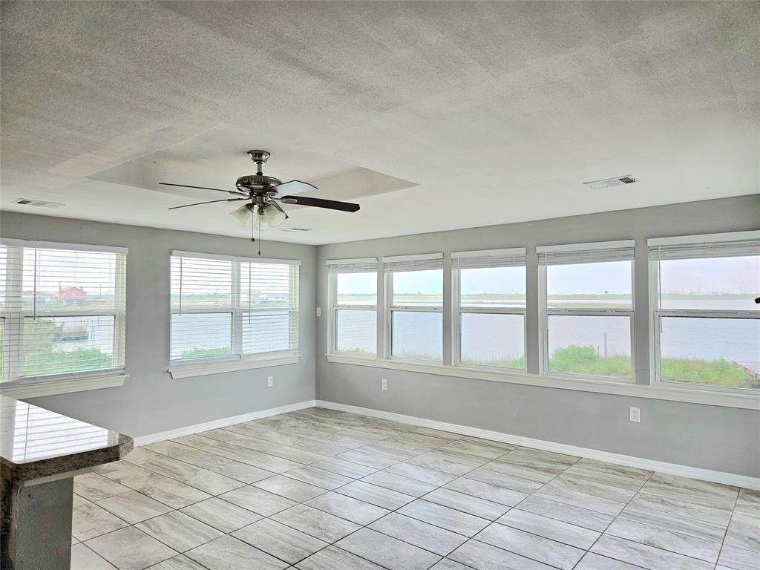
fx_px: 505
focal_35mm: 23
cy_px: 285
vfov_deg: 58.9
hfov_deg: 73.9
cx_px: 380
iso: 25
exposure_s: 1/196
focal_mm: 5.4
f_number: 1.8
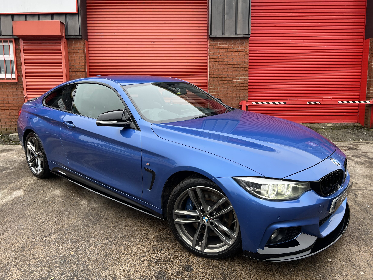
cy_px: 137
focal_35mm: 27
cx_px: 186
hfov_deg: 65.3
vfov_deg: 51.4
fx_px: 291
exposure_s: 1/121
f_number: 1.5
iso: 50
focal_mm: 5.7
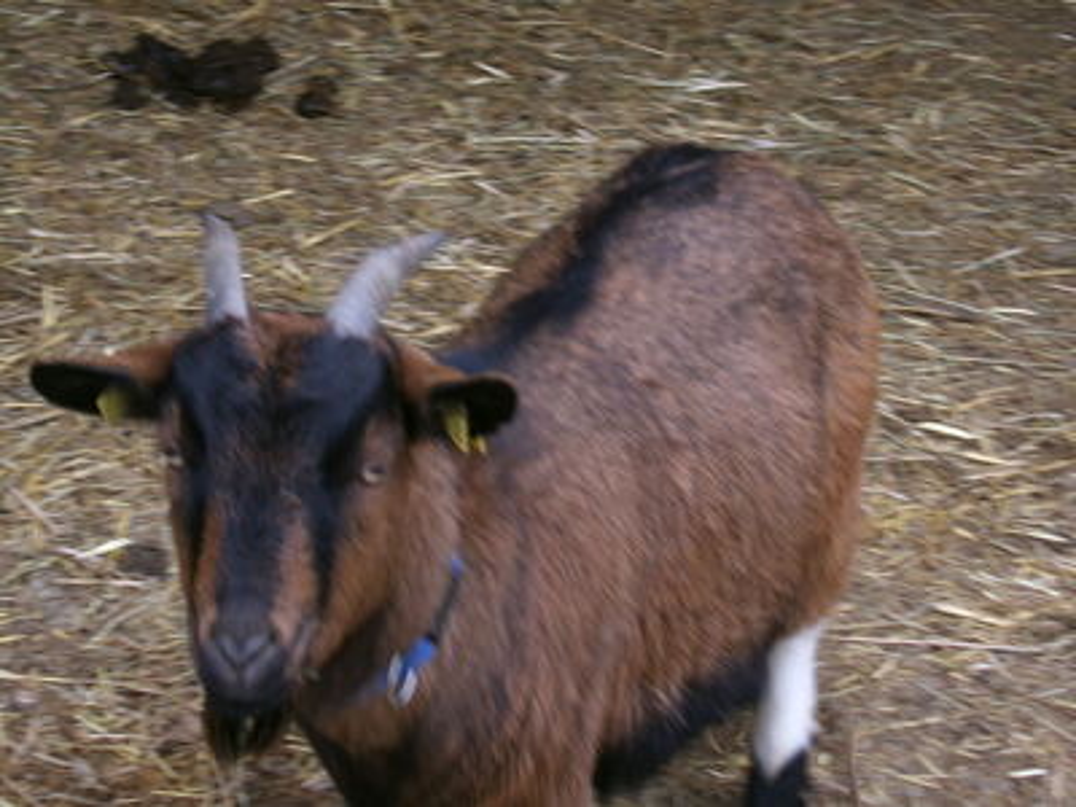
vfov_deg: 15.2
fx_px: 3015
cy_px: 404
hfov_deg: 20.2
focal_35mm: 97
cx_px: 538
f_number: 5.2
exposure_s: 1/45
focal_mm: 17.5
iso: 100
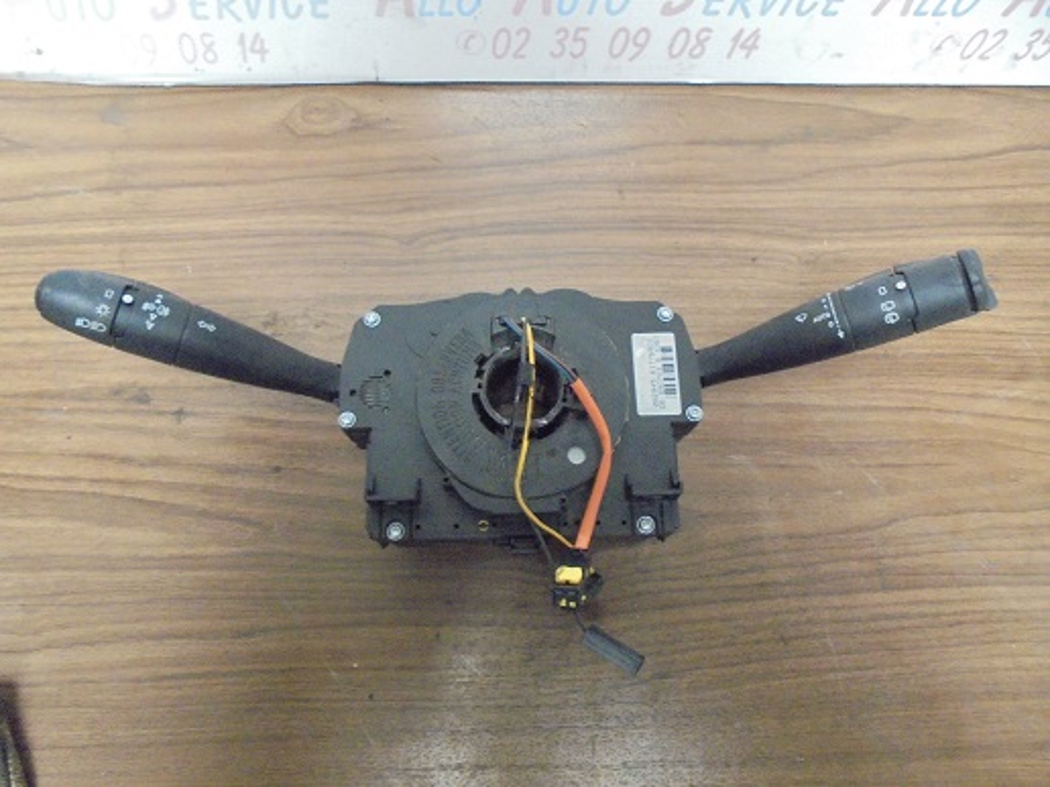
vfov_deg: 53.1
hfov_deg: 67.3
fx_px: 789
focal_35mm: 26
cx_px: 525
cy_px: 394
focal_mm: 4.6
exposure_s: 1/20
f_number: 3.5
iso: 800
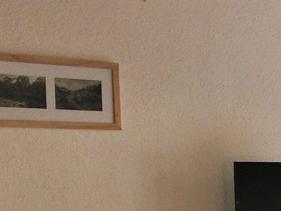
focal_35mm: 116
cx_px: 497
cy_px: 246
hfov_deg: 14.9
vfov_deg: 12.5
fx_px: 942
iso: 40
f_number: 2.2
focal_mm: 4.15
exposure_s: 1/50
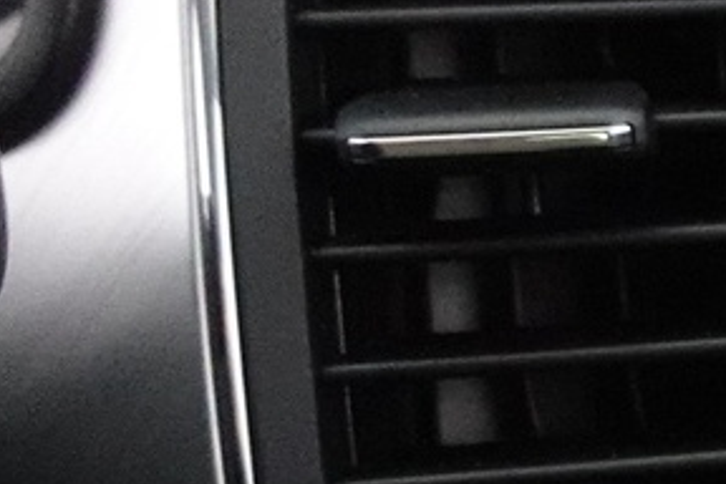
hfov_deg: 11.7
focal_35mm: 135
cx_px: 1855
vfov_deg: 10.0
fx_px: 2722
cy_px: 602
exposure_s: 1/60
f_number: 1.8
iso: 3200
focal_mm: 9.4
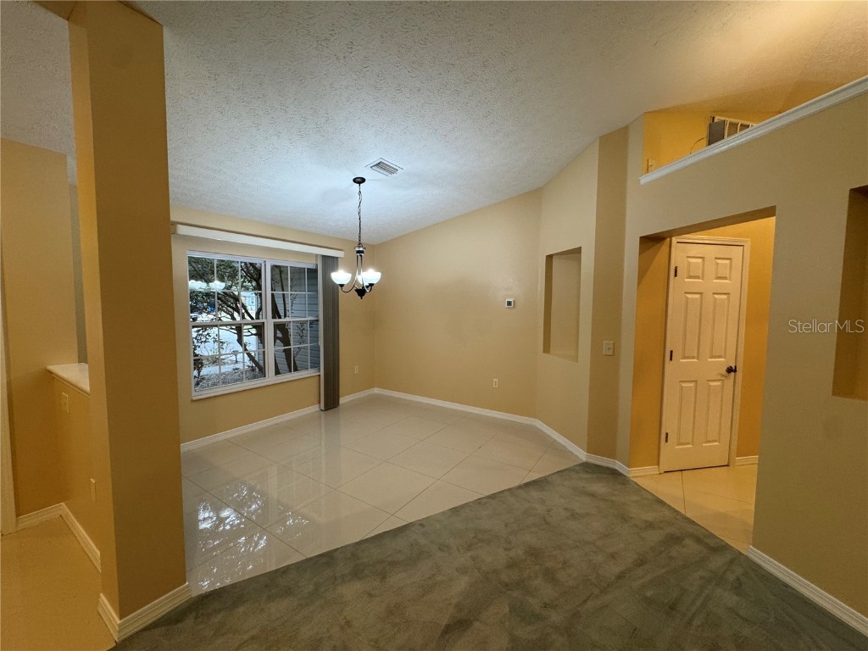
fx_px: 351
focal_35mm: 14
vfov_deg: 85.7
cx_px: 434
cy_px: 326
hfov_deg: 102.1
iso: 160
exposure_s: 1/60
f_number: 2.2
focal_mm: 2.22
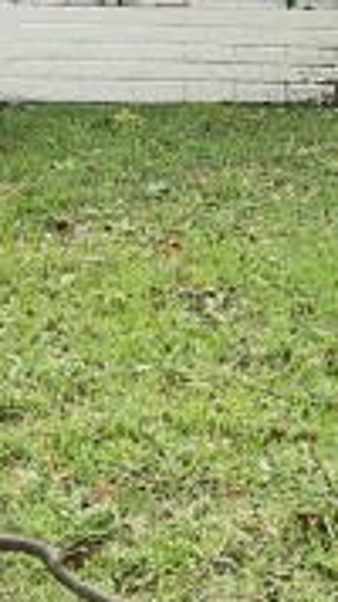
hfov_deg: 8.4
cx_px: 155
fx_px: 2297
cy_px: -233
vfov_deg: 14.2
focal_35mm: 144
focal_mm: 5.4
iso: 50
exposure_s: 1/180
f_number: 1.8
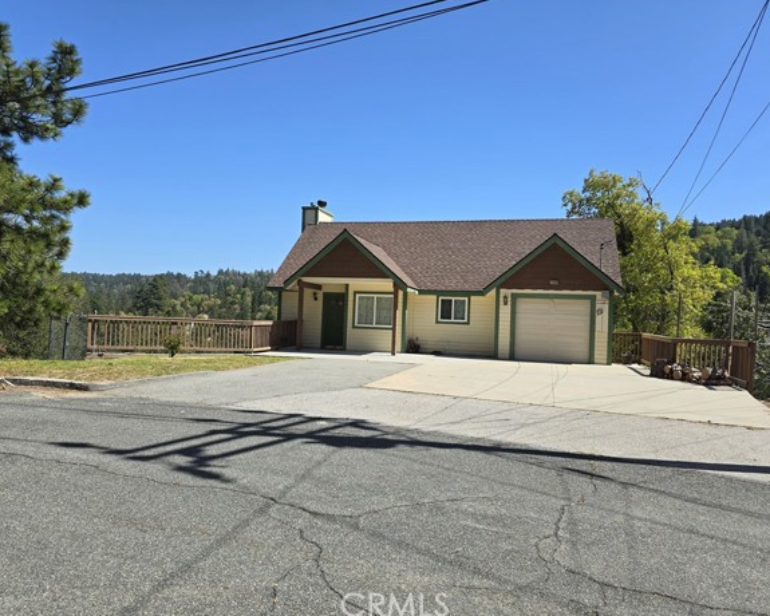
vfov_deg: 56.8
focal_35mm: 25
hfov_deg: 68.1
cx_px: 386
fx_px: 570
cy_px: 303
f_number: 1.7
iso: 12
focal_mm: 6.3
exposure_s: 1/734
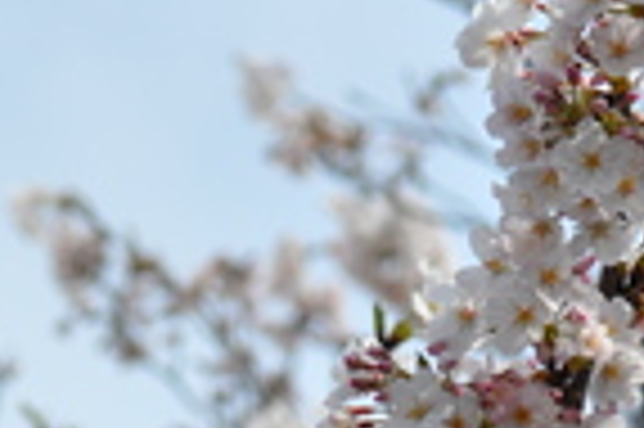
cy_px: 653
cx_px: -14
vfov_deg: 3.3
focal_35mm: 416
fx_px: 7433
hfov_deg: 5.0
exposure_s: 1/640
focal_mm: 90
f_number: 6.3
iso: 200
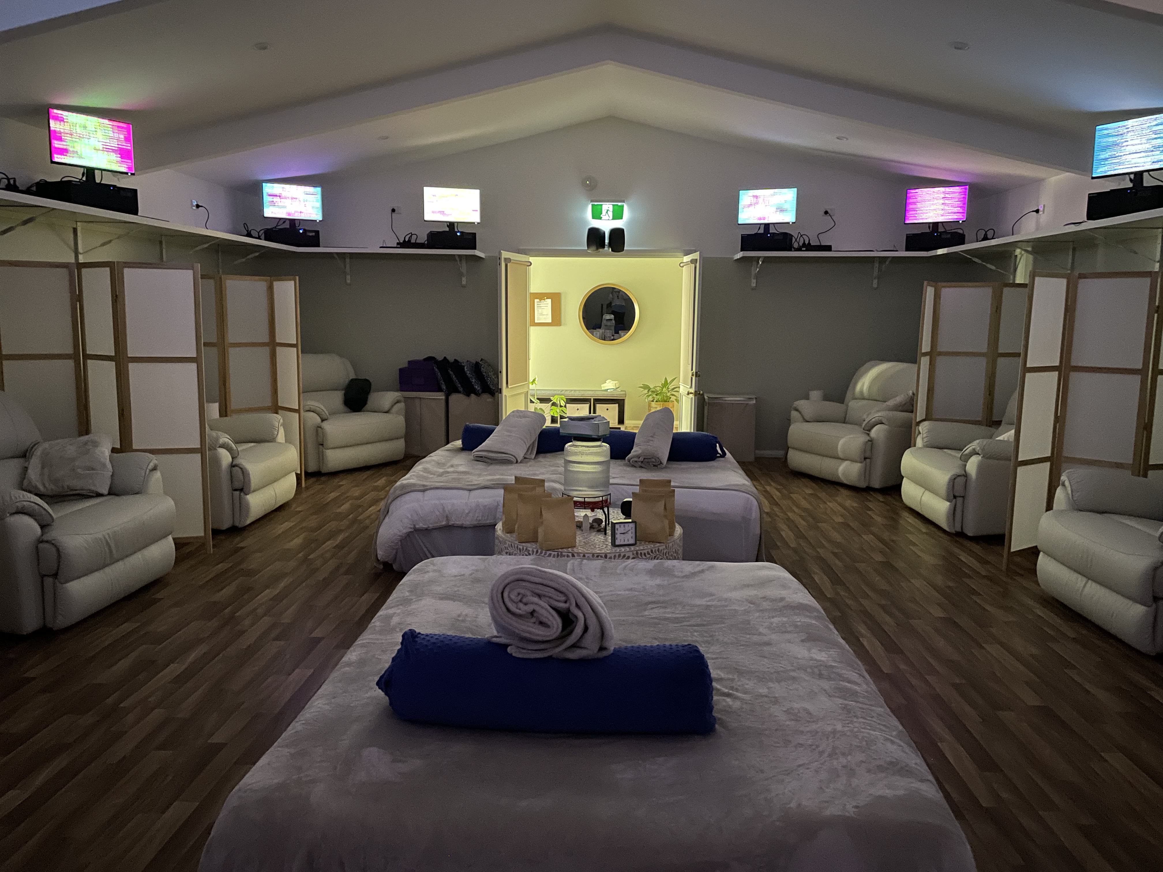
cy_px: 436
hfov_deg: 67.3
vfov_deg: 53.1
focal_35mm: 26
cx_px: 582
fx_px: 874
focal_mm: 4.2
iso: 500
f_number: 1.6
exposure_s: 1/13
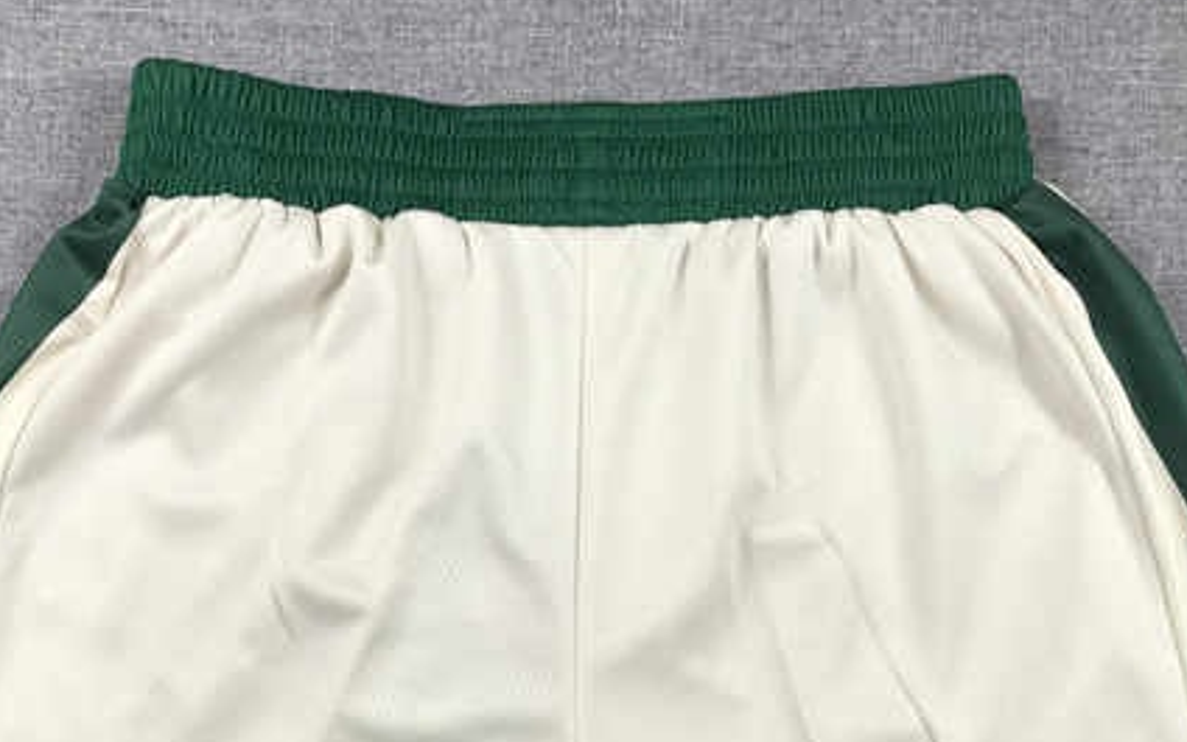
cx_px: 596
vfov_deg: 22.2
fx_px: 1812
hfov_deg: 36.3
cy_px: 750
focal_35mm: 56
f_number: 1.8
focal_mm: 3.99
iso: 20
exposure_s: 1/111
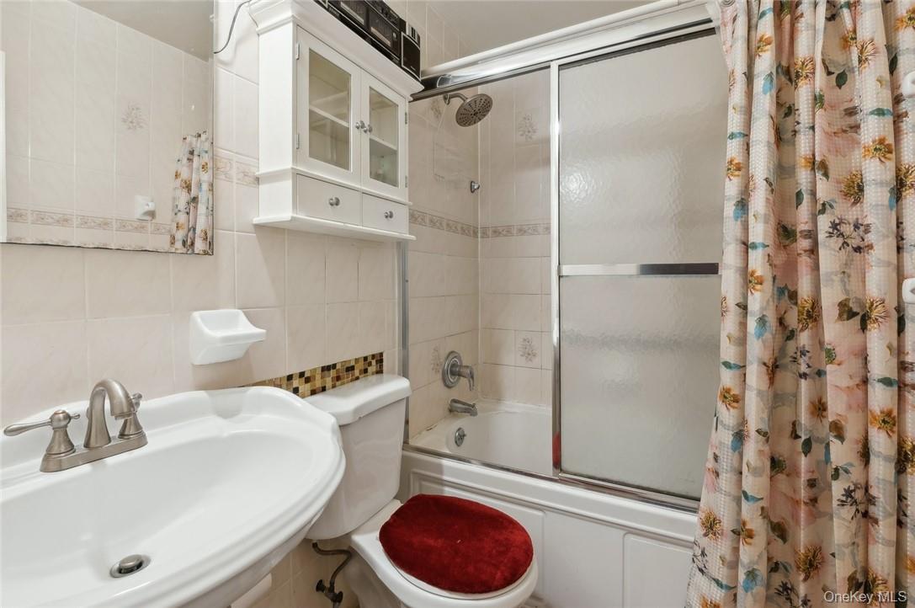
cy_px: 304
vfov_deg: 77.2
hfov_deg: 100.5
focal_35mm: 15
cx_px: 458
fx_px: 381
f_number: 14
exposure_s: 1/3.33
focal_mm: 15
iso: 640
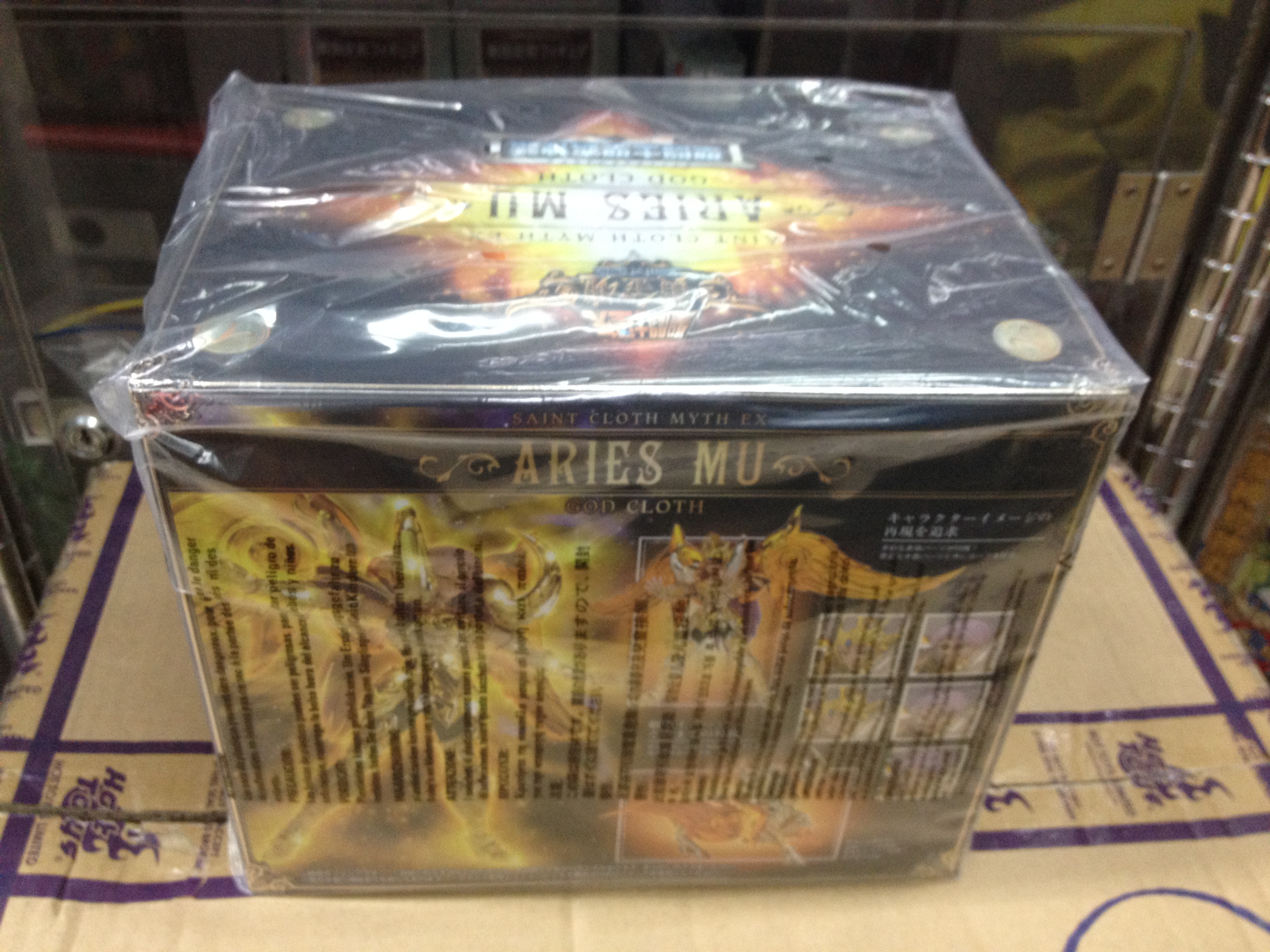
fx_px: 1284
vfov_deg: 40.7
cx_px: 635
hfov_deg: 52.6
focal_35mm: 35
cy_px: 476
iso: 200
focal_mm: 4.28
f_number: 2.4
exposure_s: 1/20
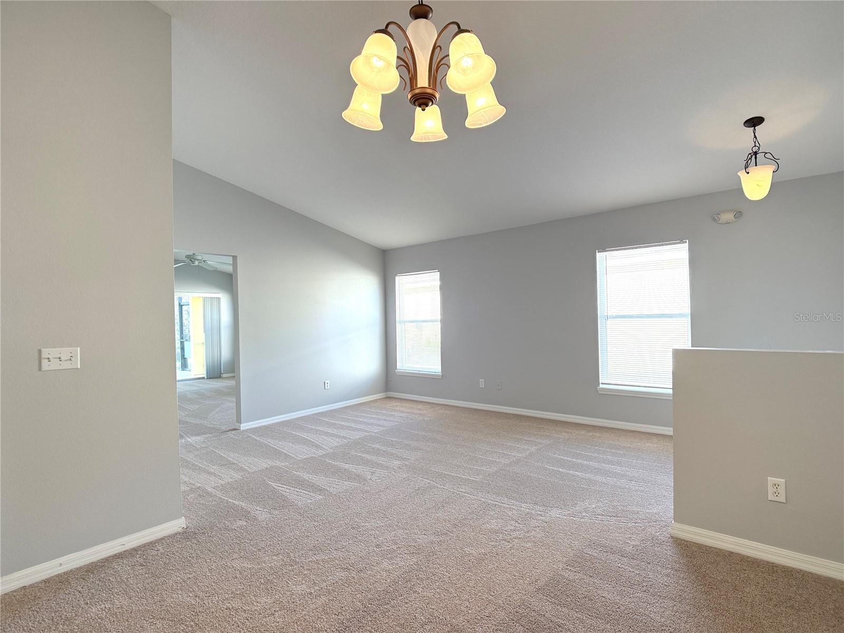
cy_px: 316
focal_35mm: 24
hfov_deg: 71.6
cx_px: 422
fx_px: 585
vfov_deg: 56.8
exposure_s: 1/227
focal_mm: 6.76
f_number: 1.78
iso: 160
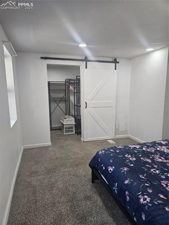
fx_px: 150
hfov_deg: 58.8
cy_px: 112
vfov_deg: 74.0
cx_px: 84
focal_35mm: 23
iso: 200
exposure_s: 1/120
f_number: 1.8
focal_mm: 5.4
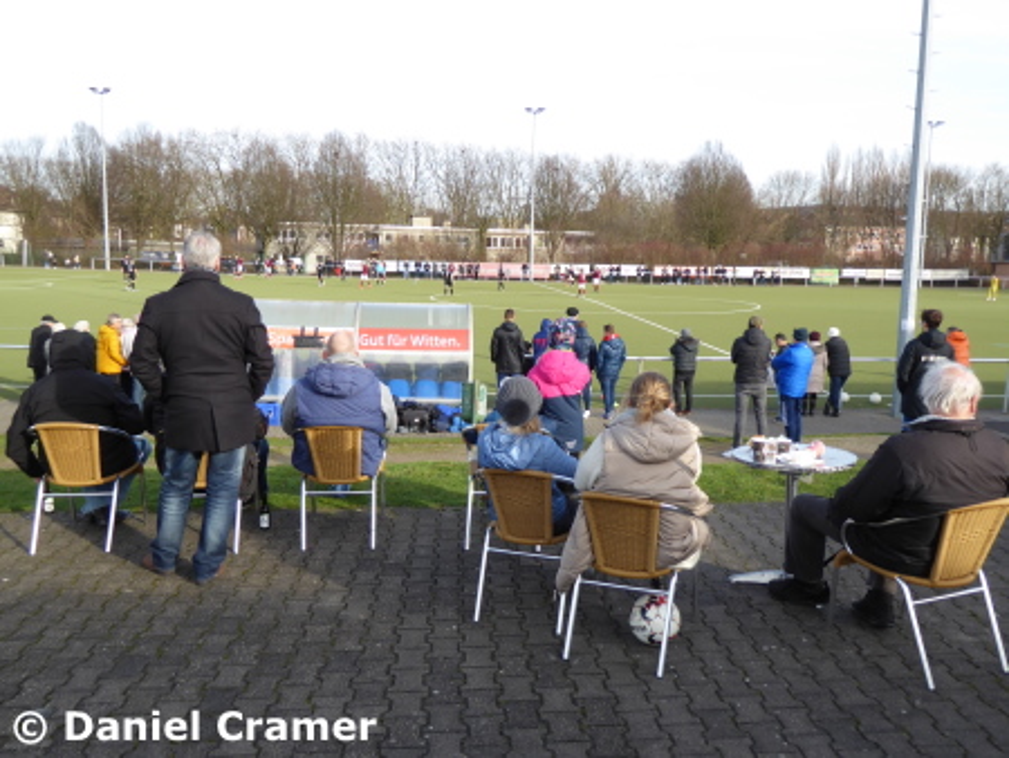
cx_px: 504
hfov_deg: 58.3
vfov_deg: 45.5
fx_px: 904
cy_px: 379
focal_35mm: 31
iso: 80
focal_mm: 5.4
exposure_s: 1/200
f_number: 3.5
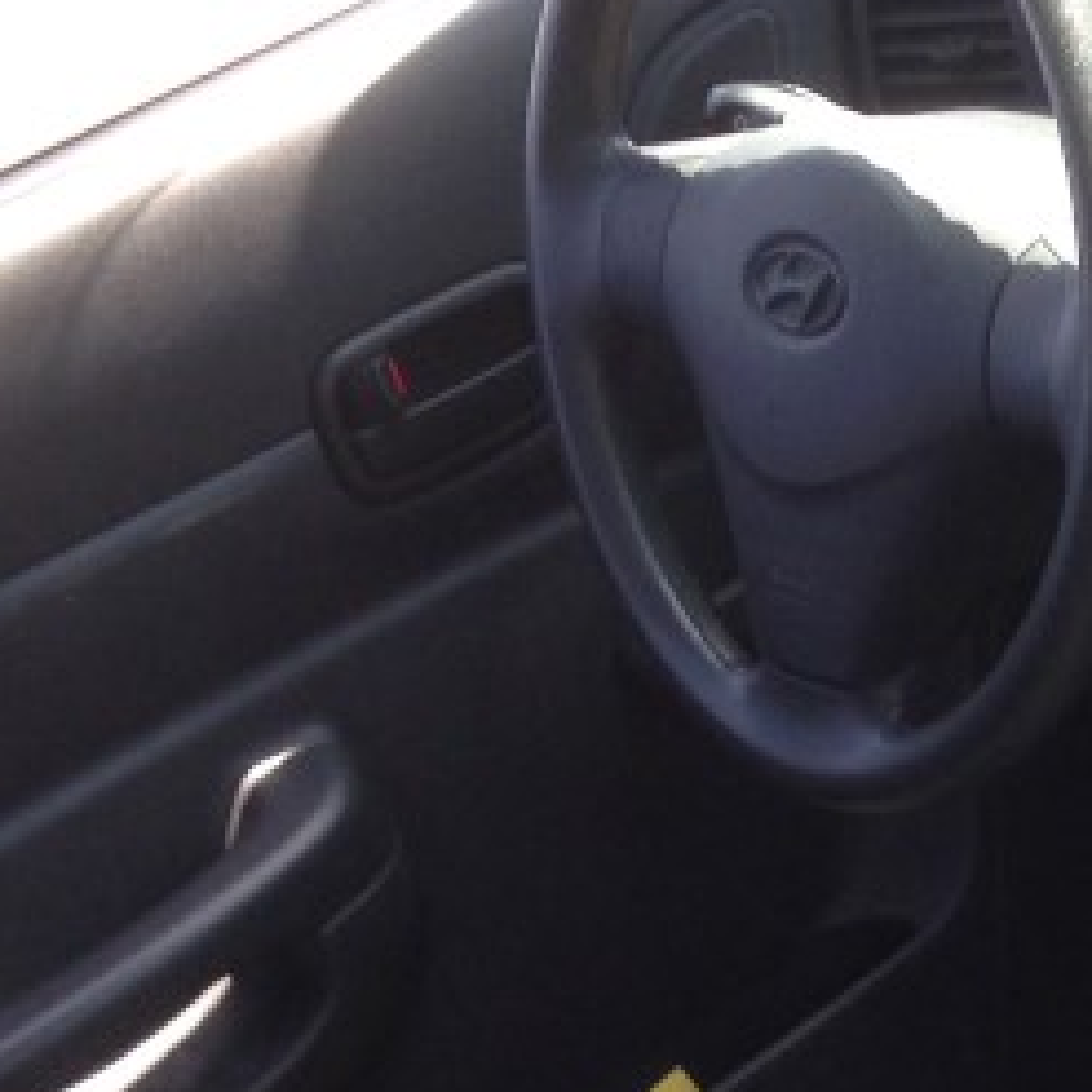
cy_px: 1344
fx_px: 4319
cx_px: 1552
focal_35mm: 121
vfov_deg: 13.9
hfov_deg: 13.7
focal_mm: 4.12
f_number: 2.4
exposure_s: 1/120
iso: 50
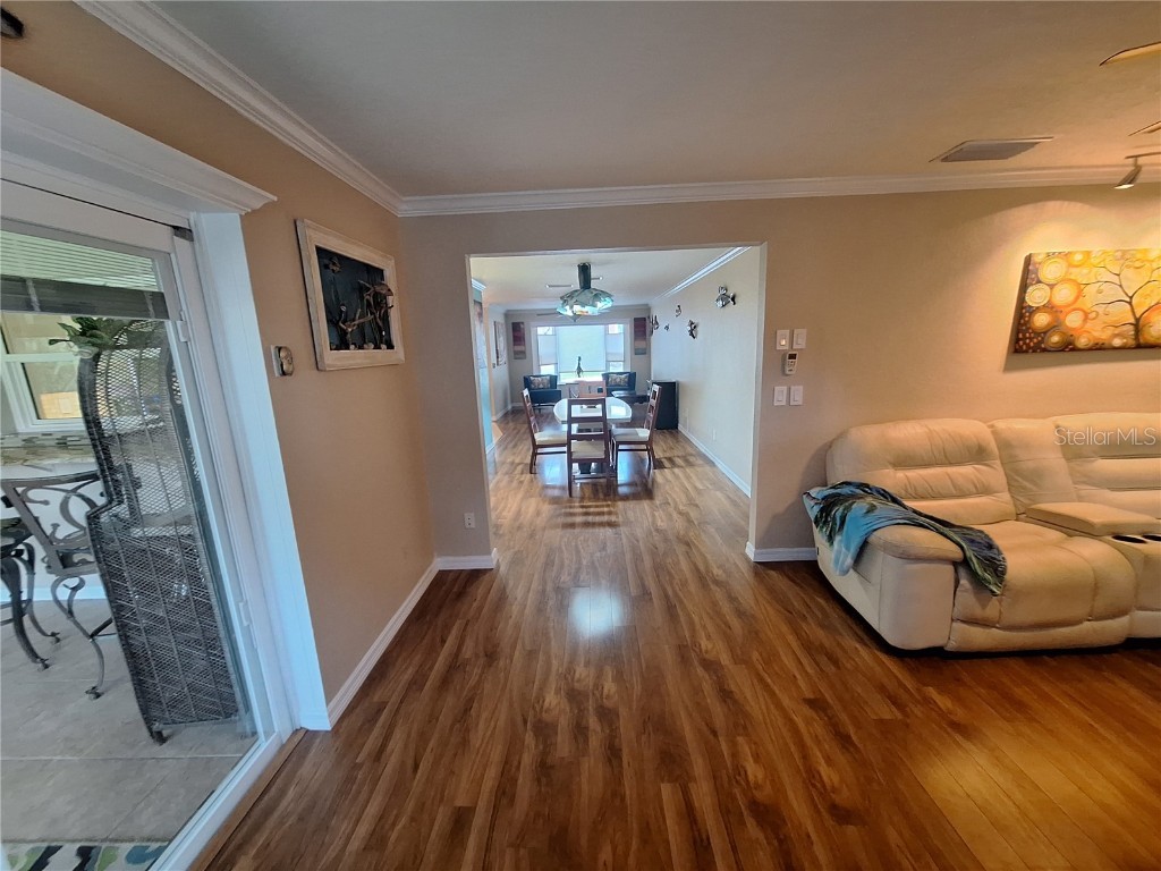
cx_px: 580
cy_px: 436
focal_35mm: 13
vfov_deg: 89.9
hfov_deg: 106.2
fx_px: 436
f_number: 2.2
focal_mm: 1.74
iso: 200
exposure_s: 1/24
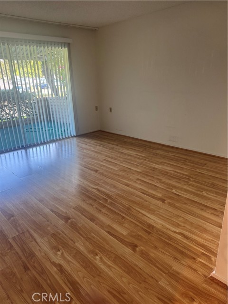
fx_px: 211
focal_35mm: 24
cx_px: 114
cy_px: 152
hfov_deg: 56.8
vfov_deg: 71.6
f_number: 1.78
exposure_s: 1/60
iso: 160
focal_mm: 6.76
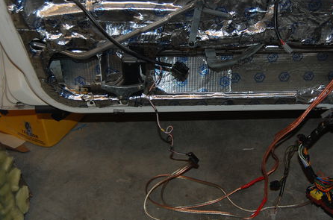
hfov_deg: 35.6
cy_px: 89
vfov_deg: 24.0
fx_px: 517
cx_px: 197
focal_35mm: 56
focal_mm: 26
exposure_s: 1/60
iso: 400
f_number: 4
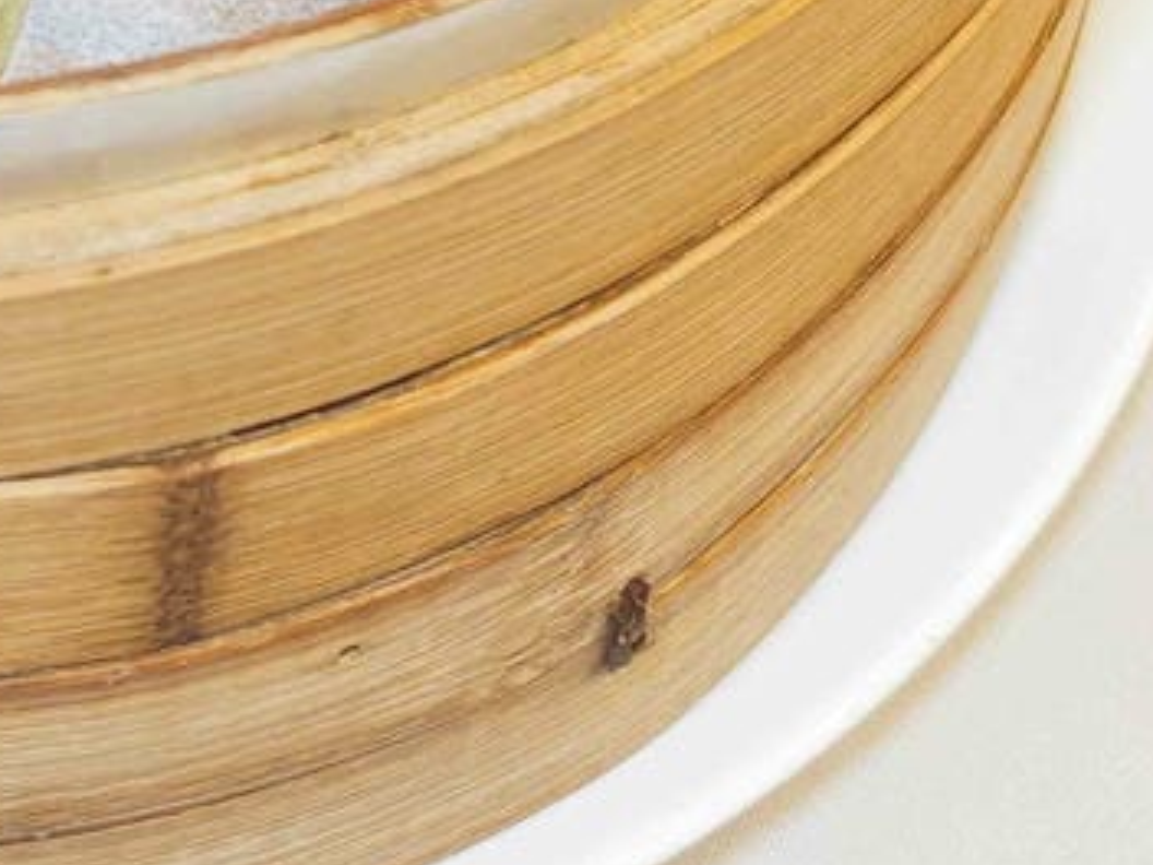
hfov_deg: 12.4
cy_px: -580
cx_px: -75
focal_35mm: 157
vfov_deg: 9.1
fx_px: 5229
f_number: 2
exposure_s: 1/120
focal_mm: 8.72
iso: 378
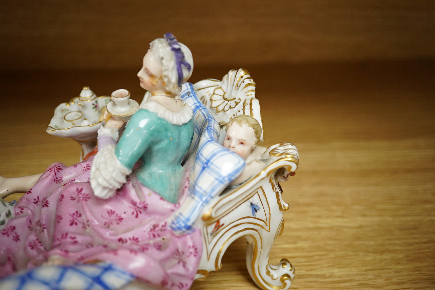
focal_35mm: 45
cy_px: 145
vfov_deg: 29.9
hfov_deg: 43.6
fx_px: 544
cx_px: 218
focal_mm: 30
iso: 2500
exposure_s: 1/400
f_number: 5.6
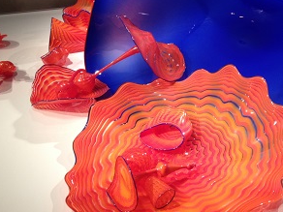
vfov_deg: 24.4
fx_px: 491
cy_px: 91
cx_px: 214
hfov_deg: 31.6
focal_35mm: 60
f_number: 2.4
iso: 100
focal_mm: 4.28
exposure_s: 1/20
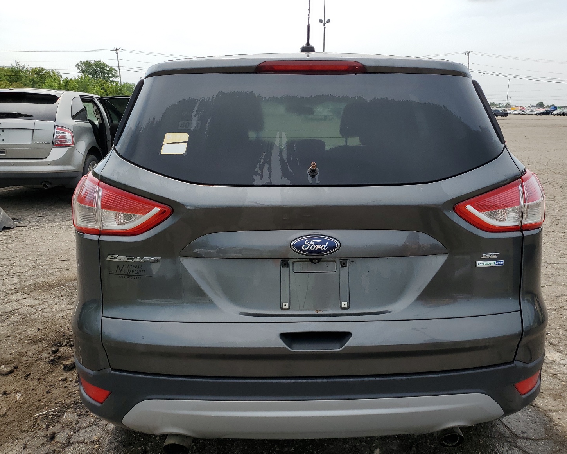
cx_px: 310
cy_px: 224
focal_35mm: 28
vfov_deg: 51.5
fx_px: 470
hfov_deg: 62.1
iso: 50
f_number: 1.5
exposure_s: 1/2500
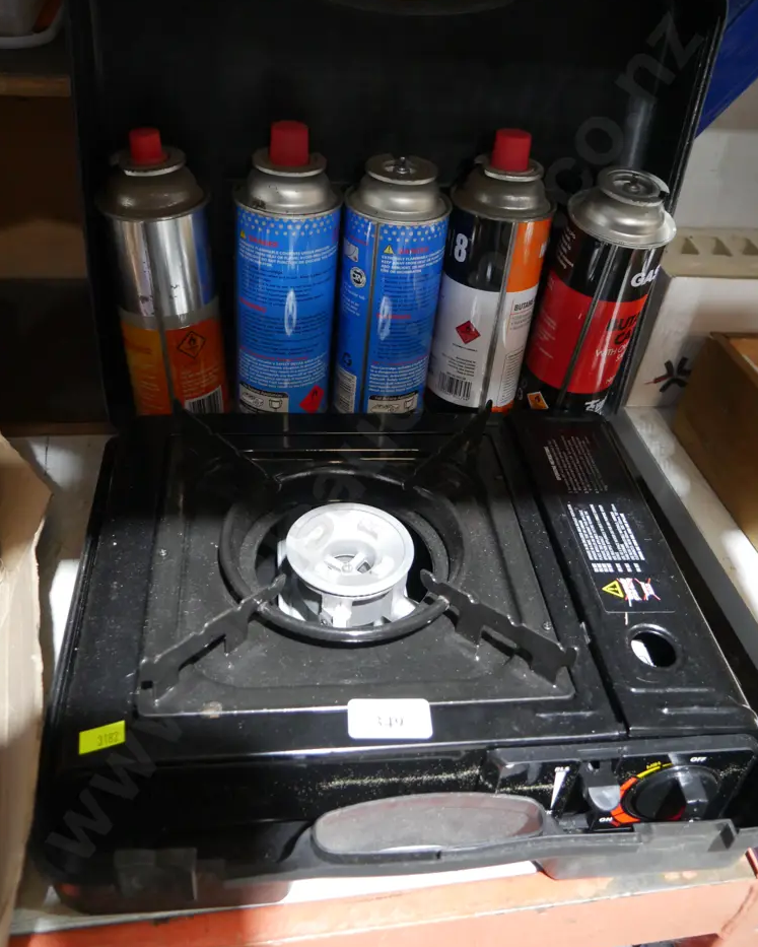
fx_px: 841
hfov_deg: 48.5
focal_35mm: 30
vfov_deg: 58.7
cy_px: 441
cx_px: 373
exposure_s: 1/60
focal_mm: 14
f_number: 3.5
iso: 2000
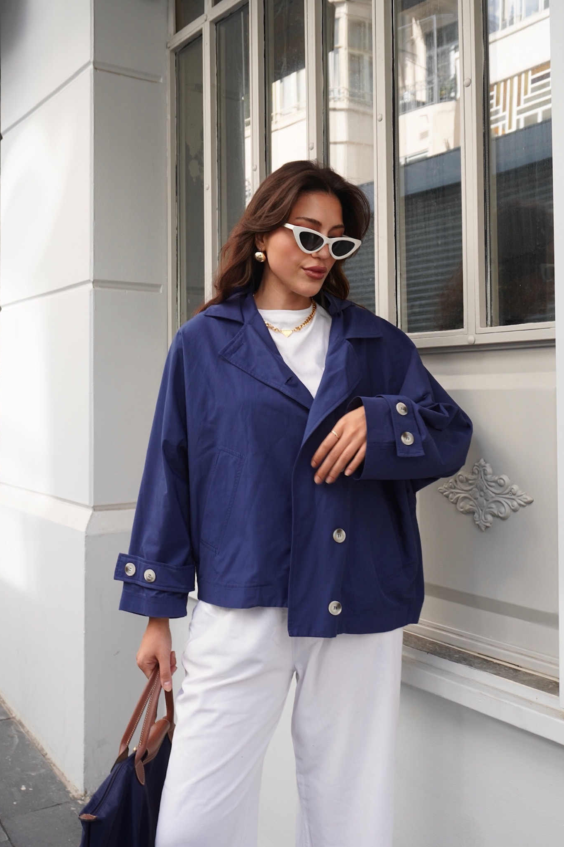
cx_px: 270
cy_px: 372
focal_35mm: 36
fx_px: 836
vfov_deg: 53.6
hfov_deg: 37.3
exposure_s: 1/60
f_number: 5
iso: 100
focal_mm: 21
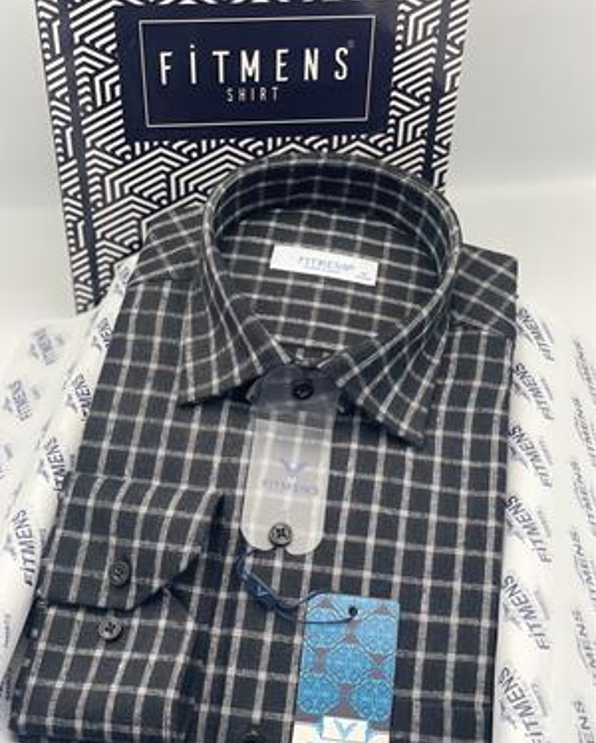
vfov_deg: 33.5
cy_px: 394
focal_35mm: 56
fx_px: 1233
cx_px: 290
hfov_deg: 27.2
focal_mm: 6
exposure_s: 1/105
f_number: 2
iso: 25
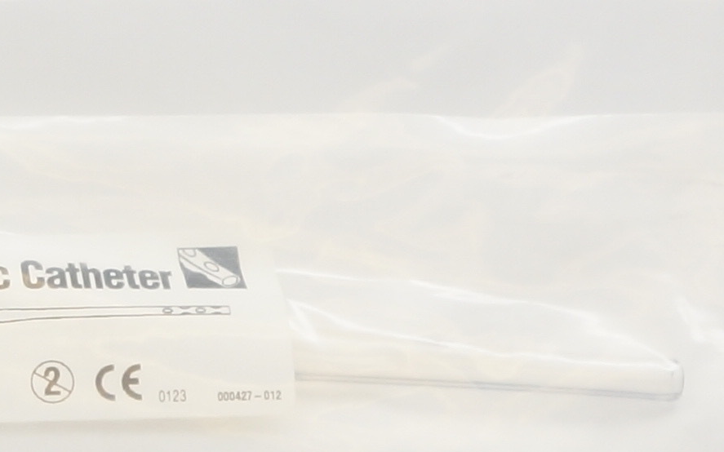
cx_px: -837
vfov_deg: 6.5
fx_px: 4005
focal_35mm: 203
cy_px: 352
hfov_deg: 9.5
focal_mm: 24
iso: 400
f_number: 5
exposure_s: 1/80
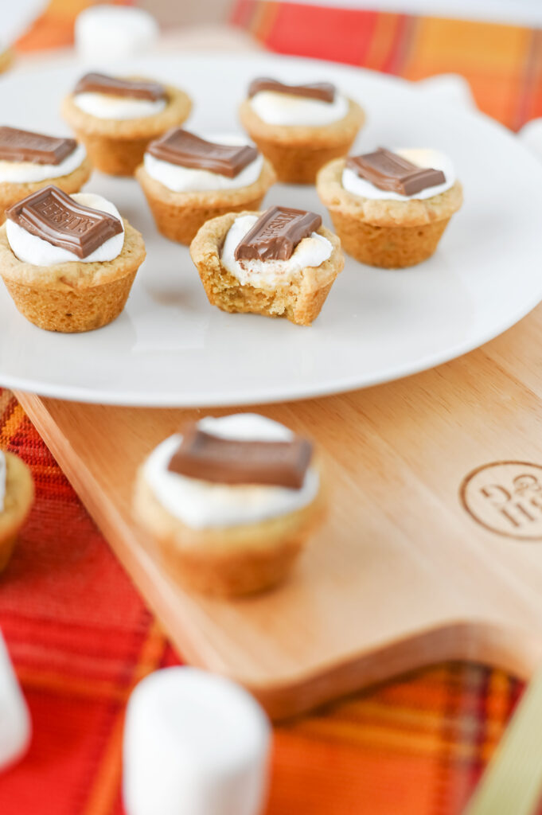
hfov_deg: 26.9
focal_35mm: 50
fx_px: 1131
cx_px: 271
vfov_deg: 39.6
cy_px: 408
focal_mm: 50
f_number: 3.2
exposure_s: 1/200
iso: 280
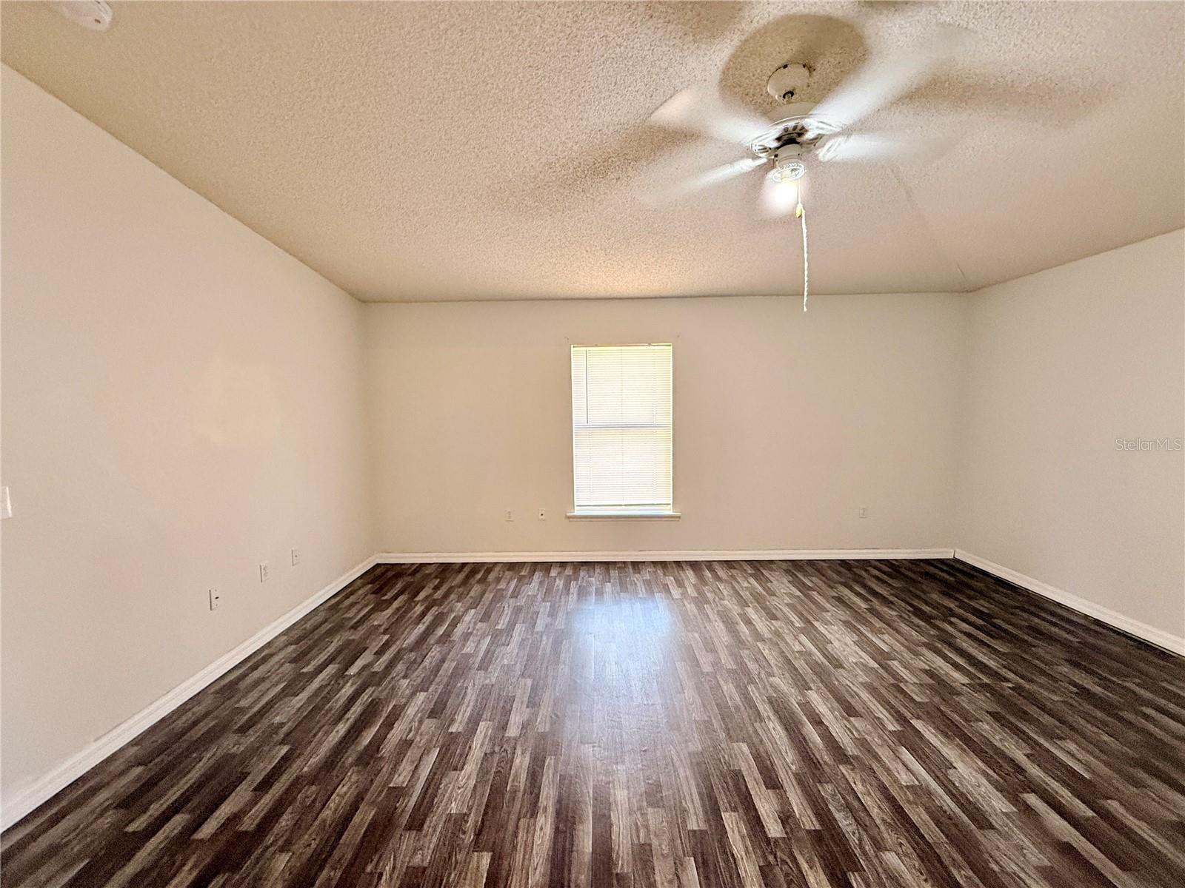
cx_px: 592
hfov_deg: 102.1
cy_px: 444
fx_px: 479
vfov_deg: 85.7
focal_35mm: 14
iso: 400
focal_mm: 2.22
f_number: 2.2
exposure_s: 1/60
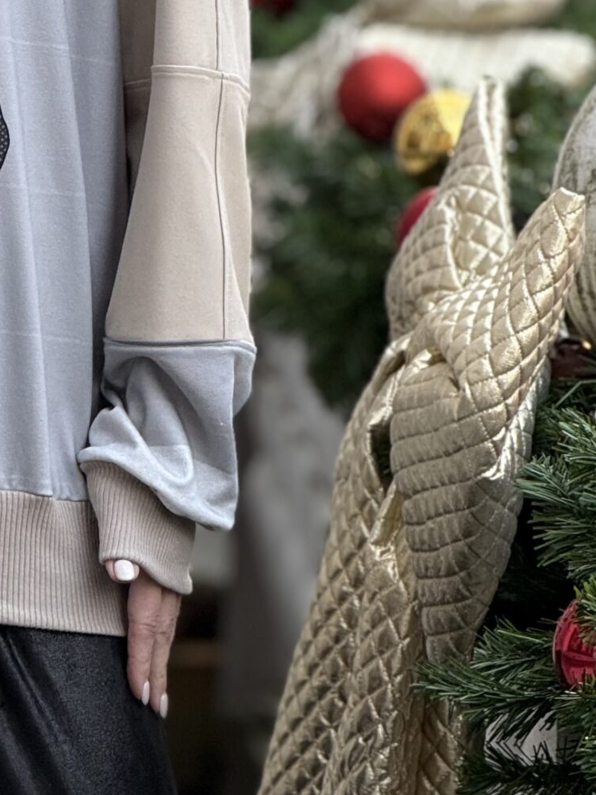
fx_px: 7091
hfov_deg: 4.8
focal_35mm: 309
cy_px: -38
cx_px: -118
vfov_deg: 6.4
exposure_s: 1/99
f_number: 2.8
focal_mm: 15.66
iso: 64
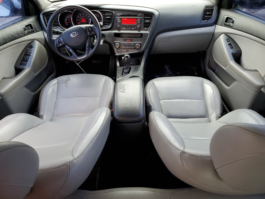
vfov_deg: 53.1
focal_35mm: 26
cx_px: 132
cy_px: 100
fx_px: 199
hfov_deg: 67.3
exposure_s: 1/60.2
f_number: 1.5
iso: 60
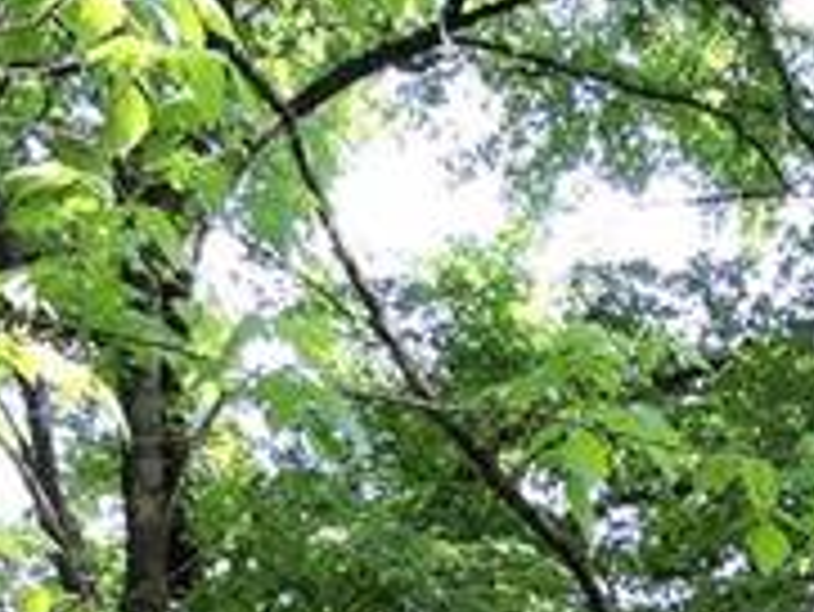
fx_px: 3200
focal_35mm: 136
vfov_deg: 9.1
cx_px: 1214
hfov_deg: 13.6
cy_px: 1724
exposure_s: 1/100
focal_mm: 4.3
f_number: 3.3
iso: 100
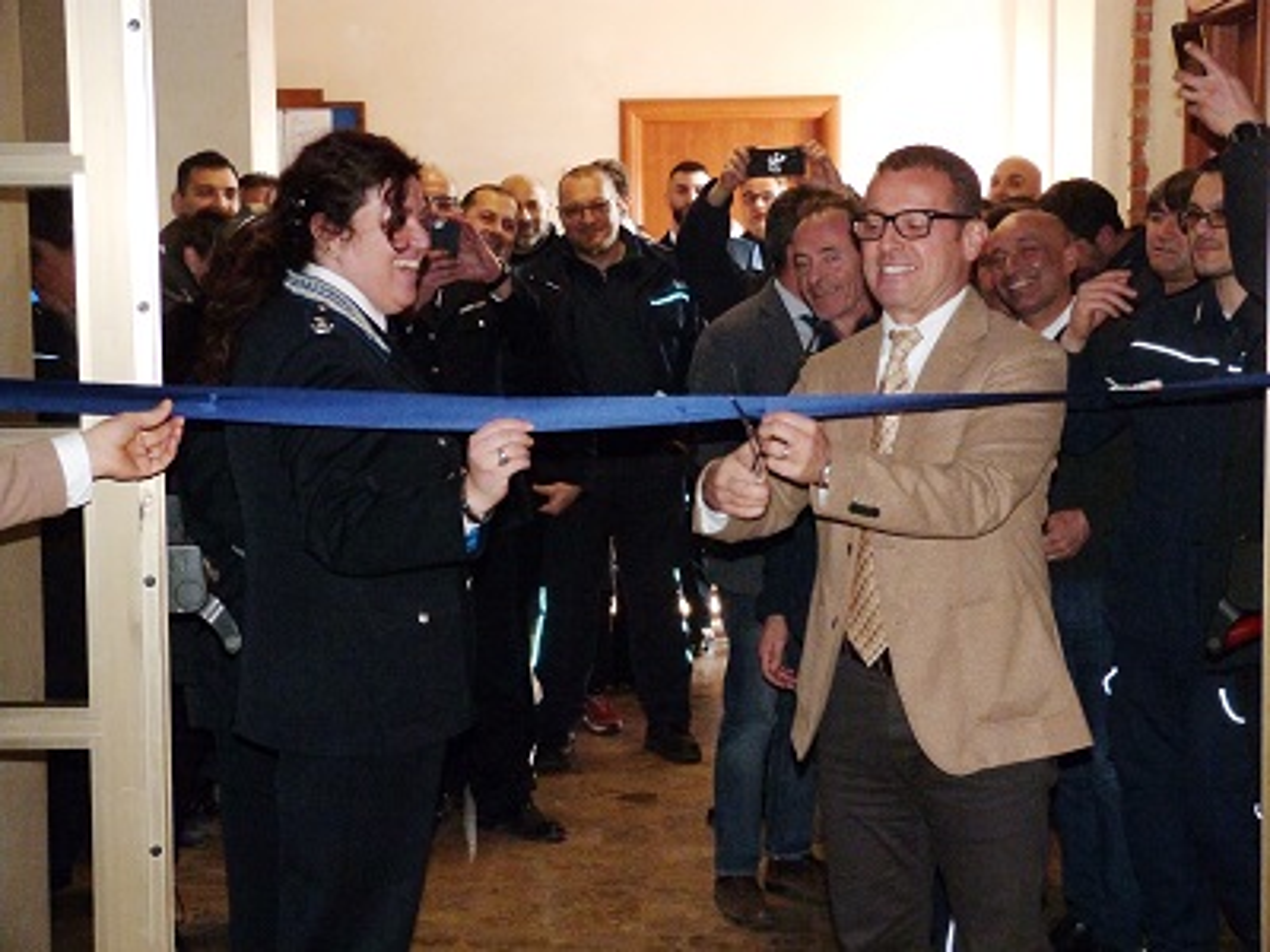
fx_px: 2348
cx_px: 635
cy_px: 476
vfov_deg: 22.9
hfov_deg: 30.3
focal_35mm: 64
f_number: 3.3
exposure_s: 1/60
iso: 400
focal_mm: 11.6
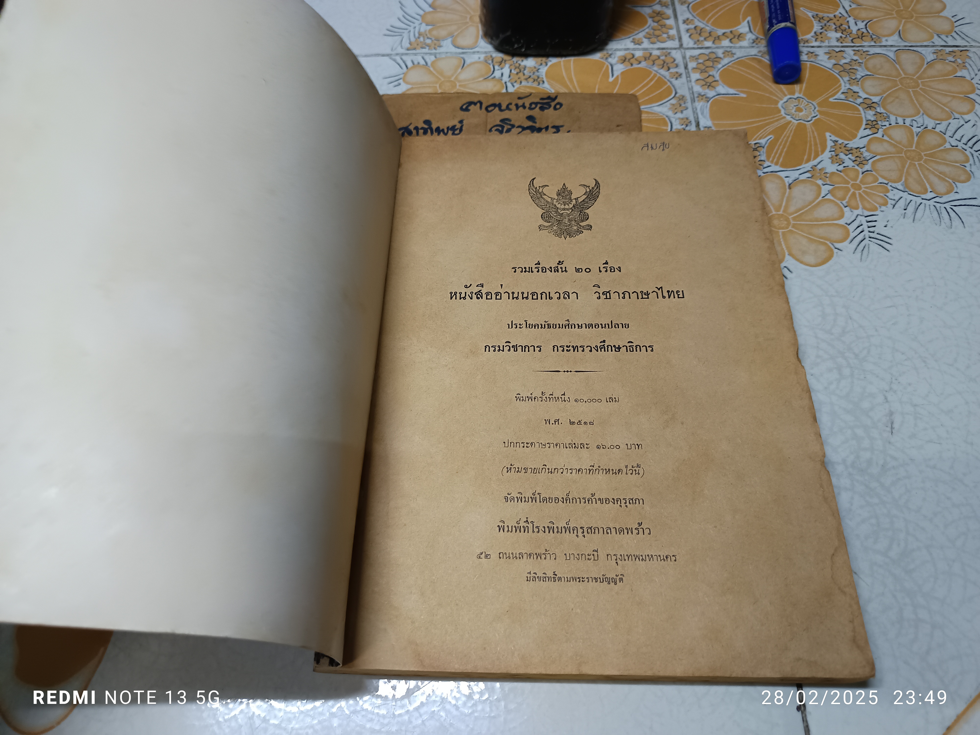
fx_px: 679
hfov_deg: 71.6
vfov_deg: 56.8
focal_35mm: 24
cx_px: 490
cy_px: 368
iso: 873
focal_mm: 5.31
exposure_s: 1/33.3
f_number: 1.7
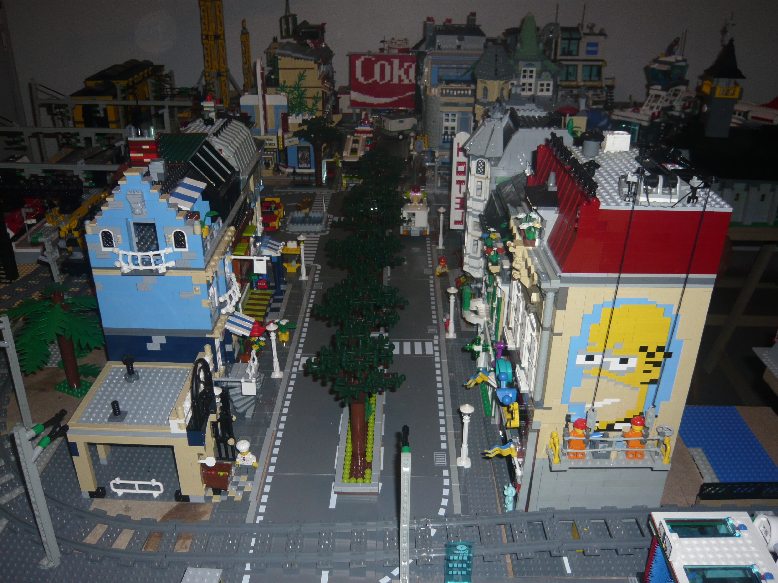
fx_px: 719
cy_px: 292
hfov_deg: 56.8
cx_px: 389
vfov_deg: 44.2
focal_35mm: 32
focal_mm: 5.2
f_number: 3
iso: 100
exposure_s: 1/30
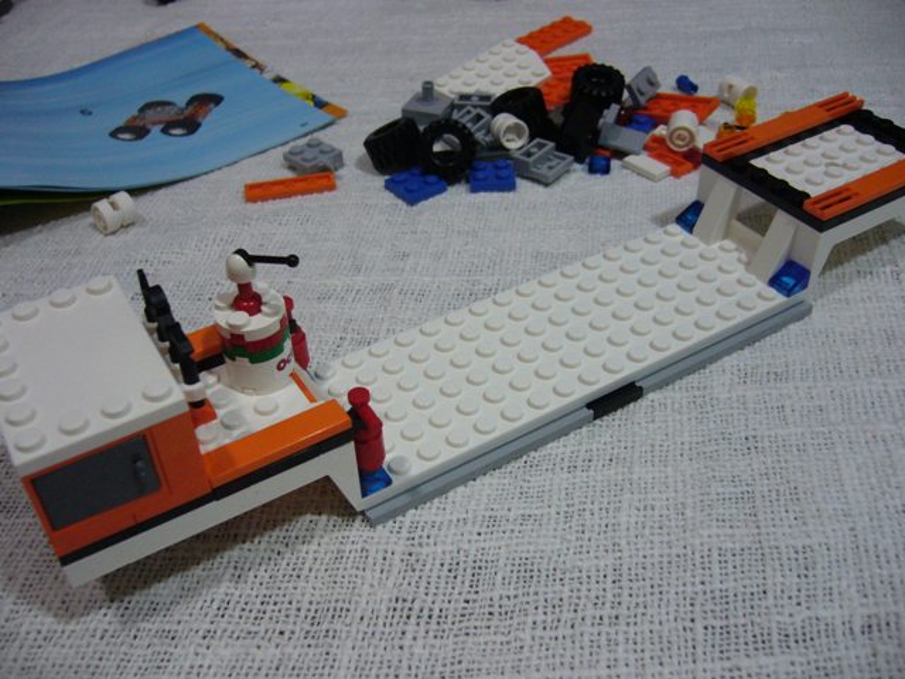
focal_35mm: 35
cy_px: 340
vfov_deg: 40.7
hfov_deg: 52.6
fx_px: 915
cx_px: 452
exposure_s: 1/13
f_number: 2.8
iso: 200
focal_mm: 5.8
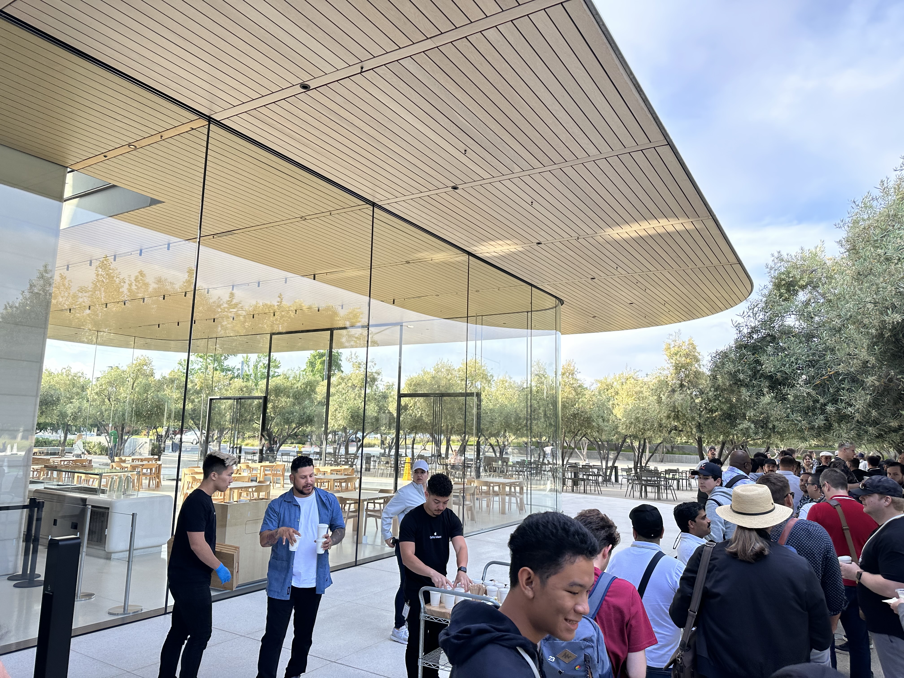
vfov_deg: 56.8
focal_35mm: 24
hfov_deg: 71.6
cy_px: 339
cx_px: 452
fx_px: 627
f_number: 1.78
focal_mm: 6.86
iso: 80
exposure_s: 1/615
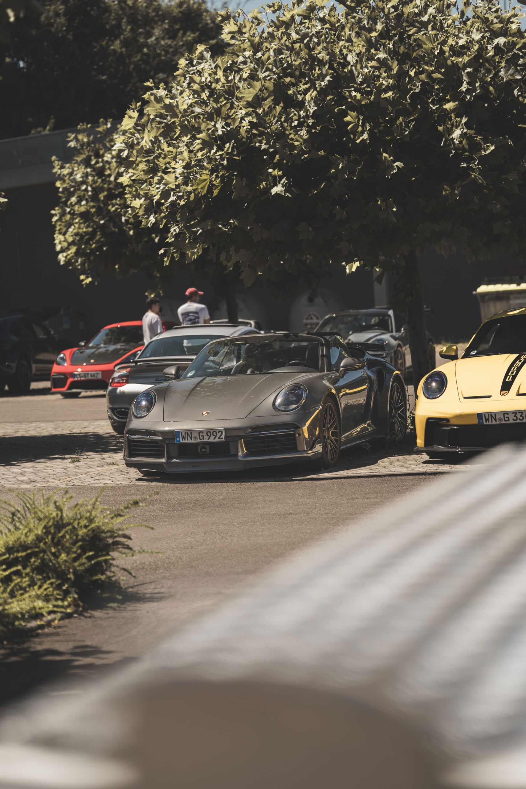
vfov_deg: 20.0
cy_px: 394
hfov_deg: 13.4
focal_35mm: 102
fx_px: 2235
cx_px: 263
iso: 125
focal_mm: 102
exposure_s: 1/400
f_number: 2.8
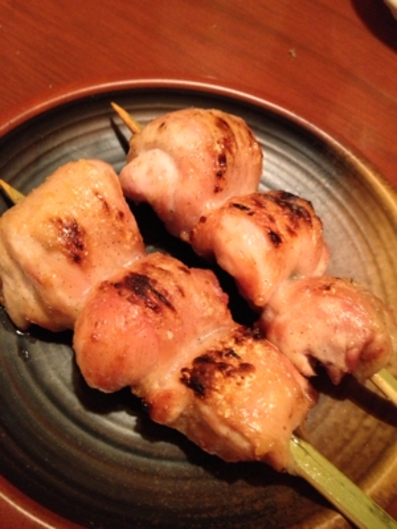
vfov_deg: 52.6
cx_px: 198
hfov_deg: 40.7
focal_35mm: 35
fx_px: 535
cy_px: 264
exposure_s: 1/15
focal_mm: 4.28
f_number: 2.4
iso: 640
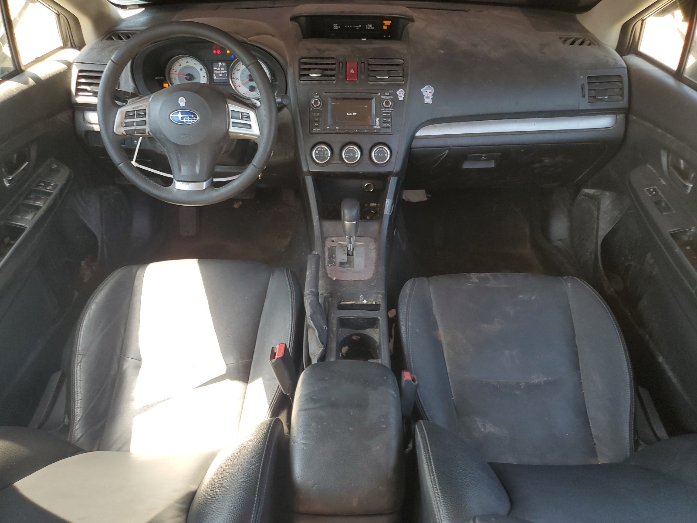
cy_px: 262
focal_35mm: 26
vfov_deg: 53.1
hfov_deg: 67.3
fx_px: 524
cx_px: 348
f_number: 1.5
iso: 60
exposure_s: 1/120
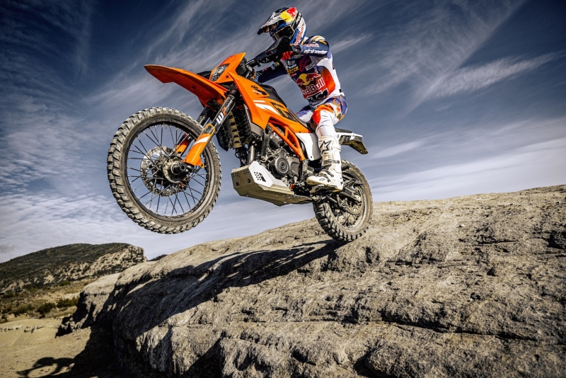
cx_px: 283
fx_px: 377
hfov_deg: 73.7
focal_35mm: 24
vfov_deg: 53.2
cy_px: 189
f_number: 3.5
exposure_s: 1/6400
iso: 200
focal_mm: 24
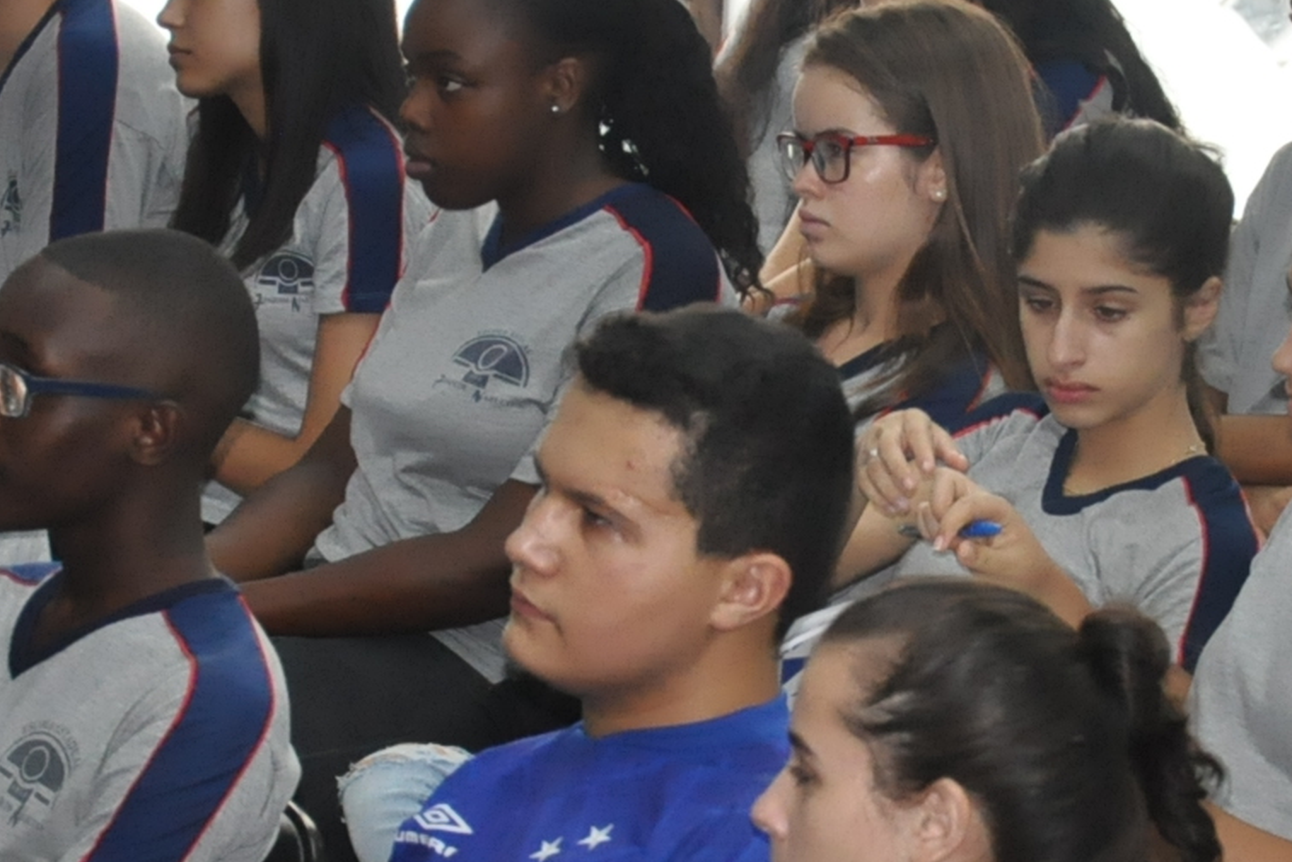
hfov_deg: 8.4
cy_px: 488
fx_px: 8830
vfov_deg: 5.6
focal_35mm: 246
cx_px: 881
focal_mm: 58
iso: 2000
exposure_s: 1/160
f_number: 5
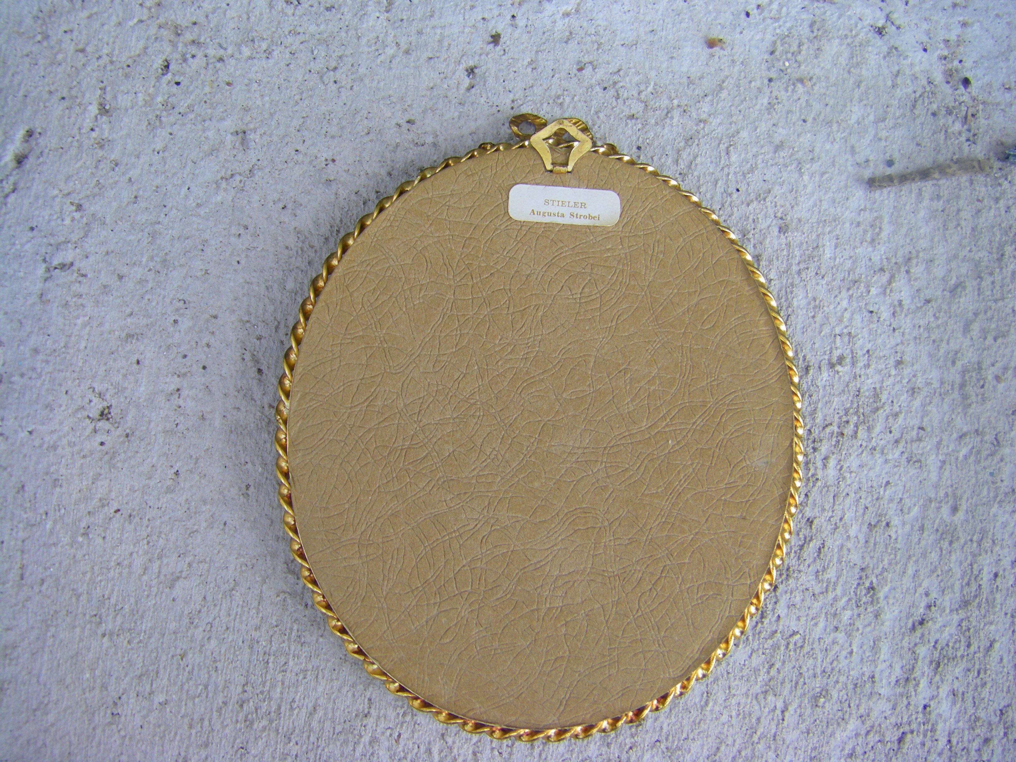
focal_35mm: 38
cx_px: 508
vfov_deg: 37.7
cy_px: 381
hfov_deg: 49.0
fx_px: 1115
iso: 64
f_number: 3.5
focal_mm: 6.3
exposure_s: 1/100
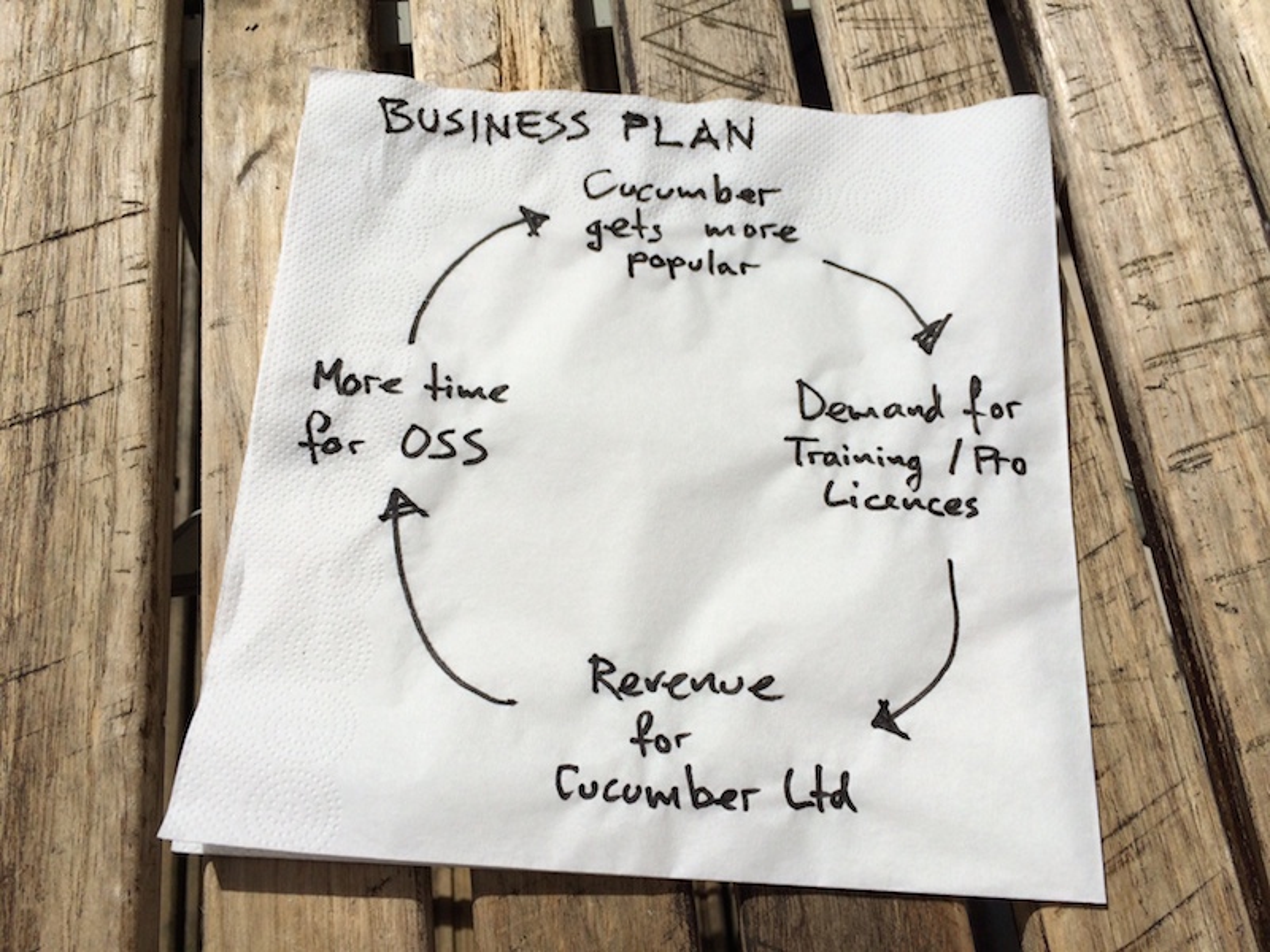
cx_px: 635
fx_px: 1101
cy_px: 476
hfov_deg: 60.0
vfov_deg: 46.8
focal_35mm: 30
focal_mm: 4.12
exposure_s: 1/10309
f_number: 2.2
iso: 40
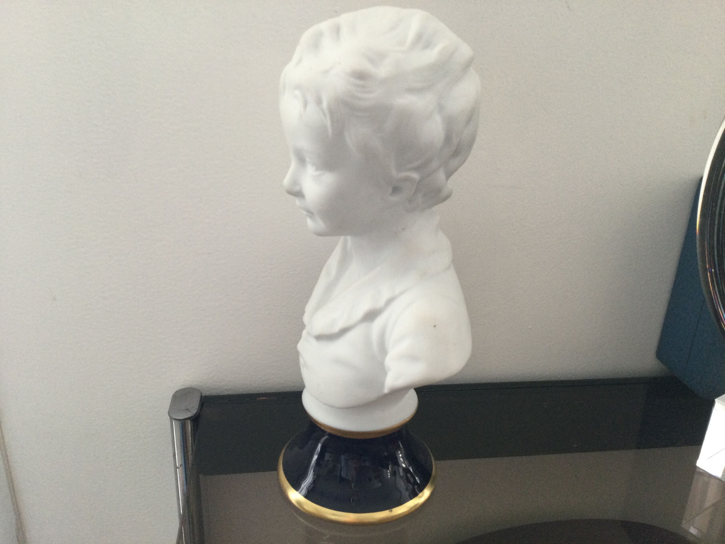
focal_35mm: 31
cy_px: 272
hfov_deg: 58.4
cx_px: 362
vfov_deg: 45.4
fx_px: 649
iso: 125
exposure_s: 1/33
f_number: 2.4
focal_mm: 3.3
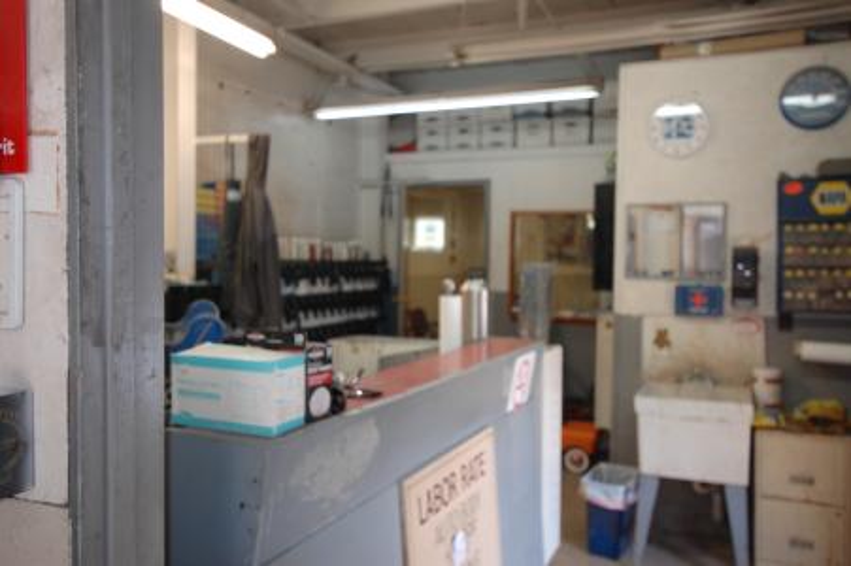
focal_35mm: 30
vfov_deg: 43.5
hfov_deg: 62.0
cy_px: 283
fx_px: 709
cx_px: 426
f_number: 3.5
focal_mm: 20
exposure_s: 1/60
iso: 400
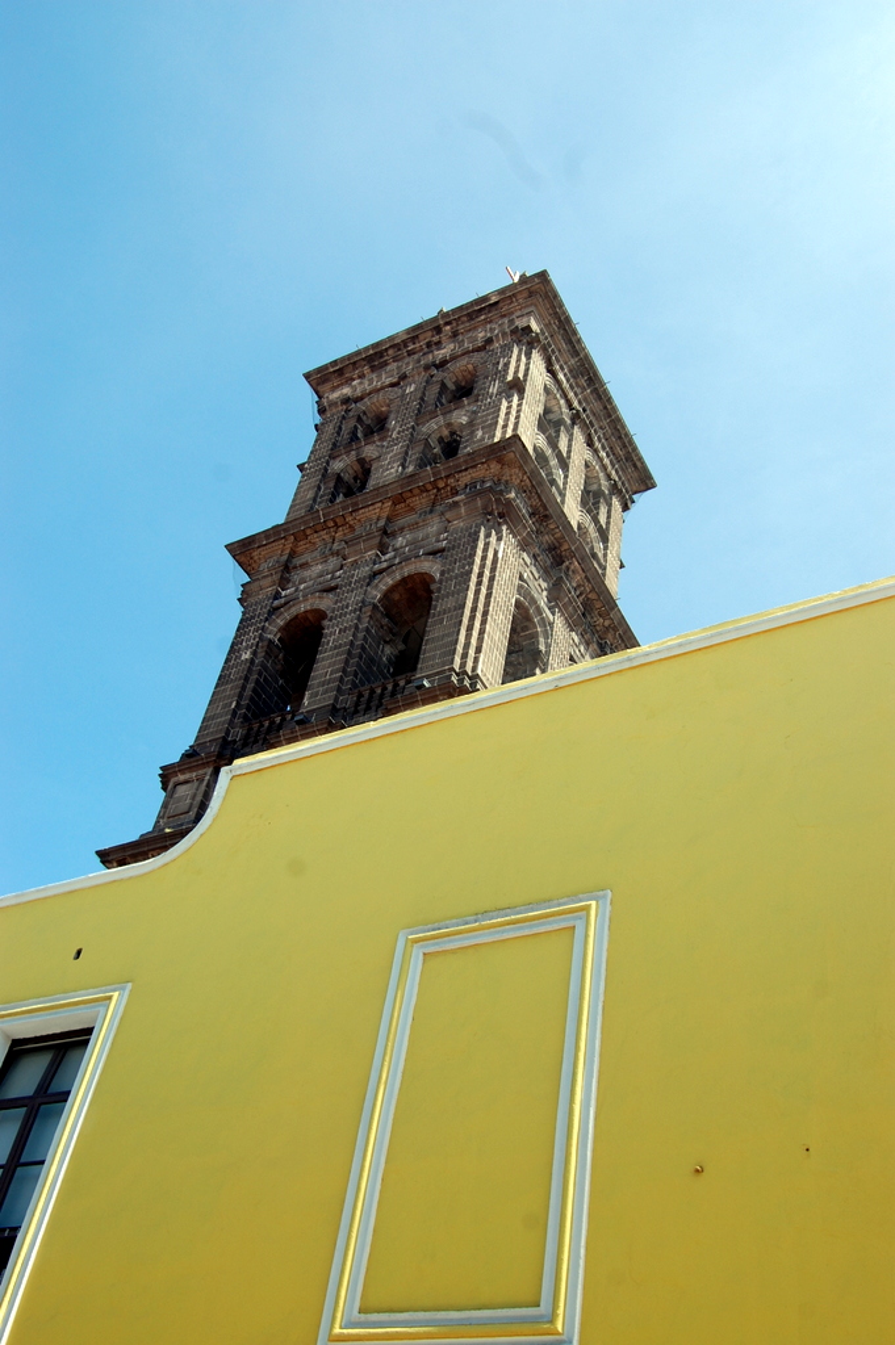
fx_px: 1289
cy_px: 672
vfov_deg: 55.1
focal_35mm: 34
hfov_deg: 38.3
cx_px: 448
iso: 200
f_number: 8
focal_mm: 23
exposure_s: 1/250
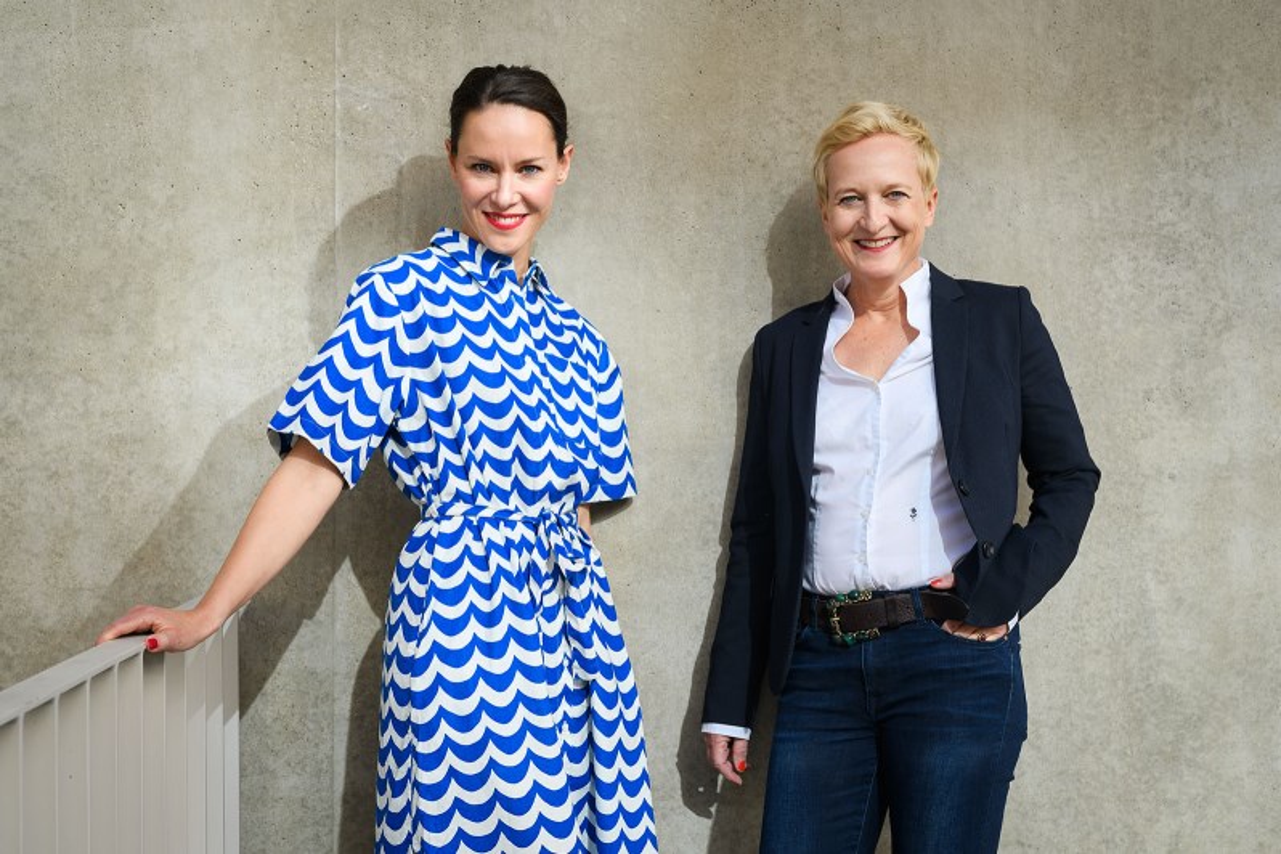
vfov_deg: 27.0
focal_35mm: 50
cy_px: 427
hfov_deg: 39.6
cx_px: 640
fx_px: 1779
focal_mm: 50
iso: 200
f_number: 5.6
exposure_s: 1/800
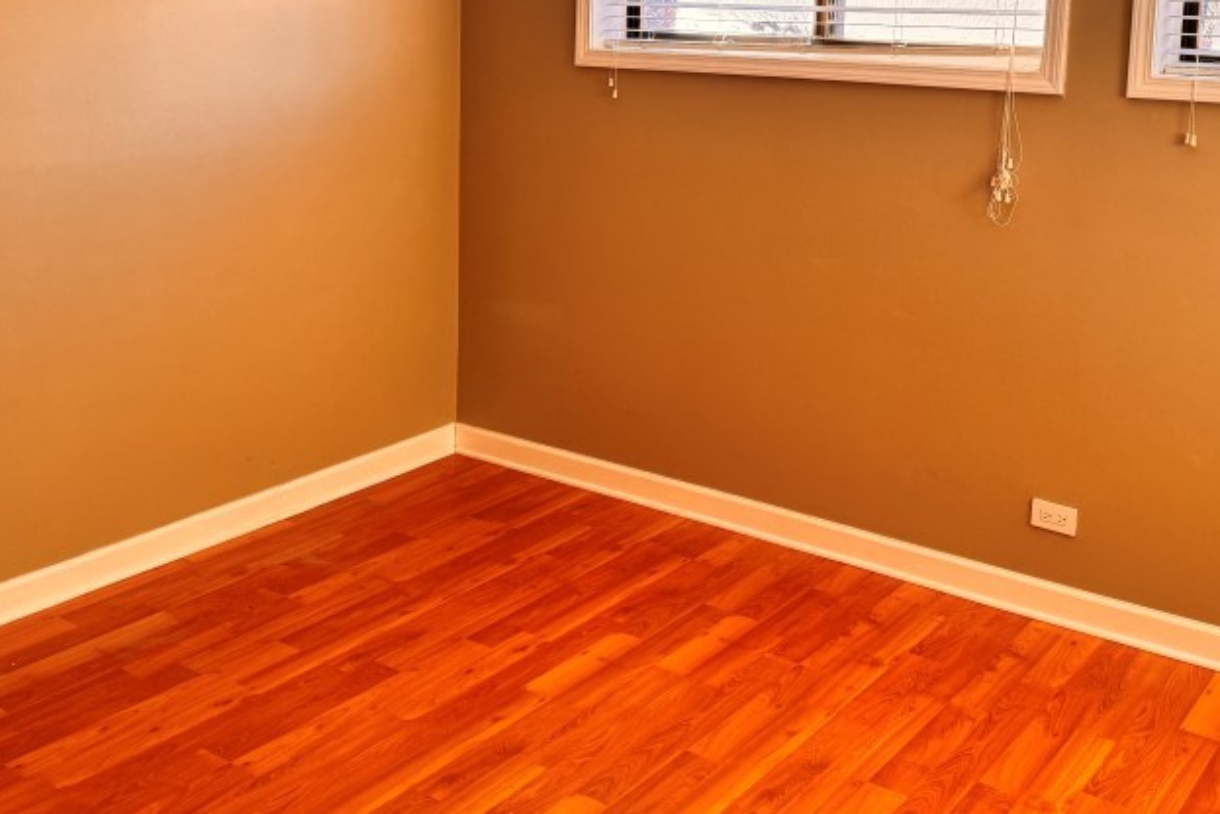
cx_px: 617
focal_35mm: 41
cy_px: 170
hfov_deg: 47.4
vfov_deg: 31.9
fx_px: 1390
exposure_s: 1/140
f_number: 1.78
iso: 100
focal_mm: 6.86
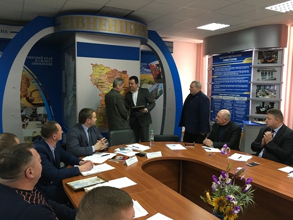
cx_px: 146
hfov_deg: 61.7
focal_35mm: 29
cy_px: 110
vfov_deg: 48.2
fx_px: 245
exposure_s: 1/33
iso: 160
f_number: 2.2
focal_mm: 4.15
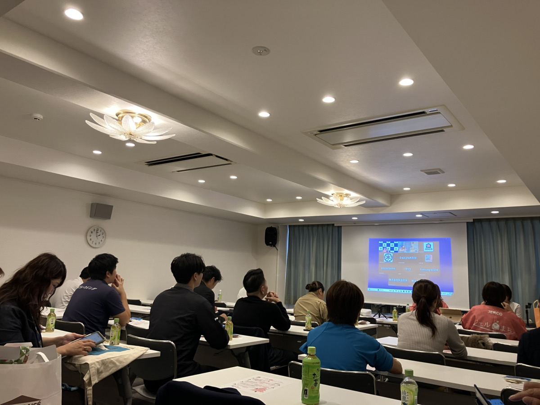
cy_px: 202
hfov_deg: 63.4
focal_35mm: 28
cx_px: 270
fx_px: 437
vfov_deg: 49.7
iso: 80
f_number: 1.8
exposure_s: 1/60
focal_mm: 3.99
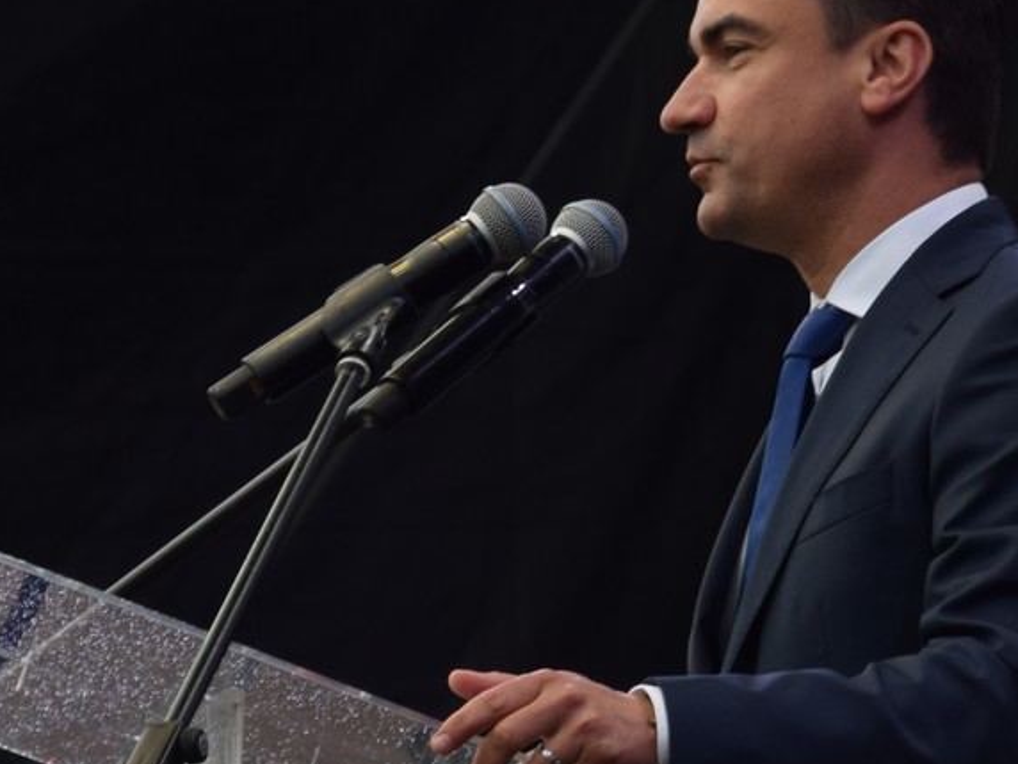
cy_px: 317
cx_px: 671
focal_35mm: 507
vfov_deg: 2.9
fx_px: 14899
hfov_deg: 3.9
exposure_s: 1/60
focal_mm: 105
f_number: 7.1
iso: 100
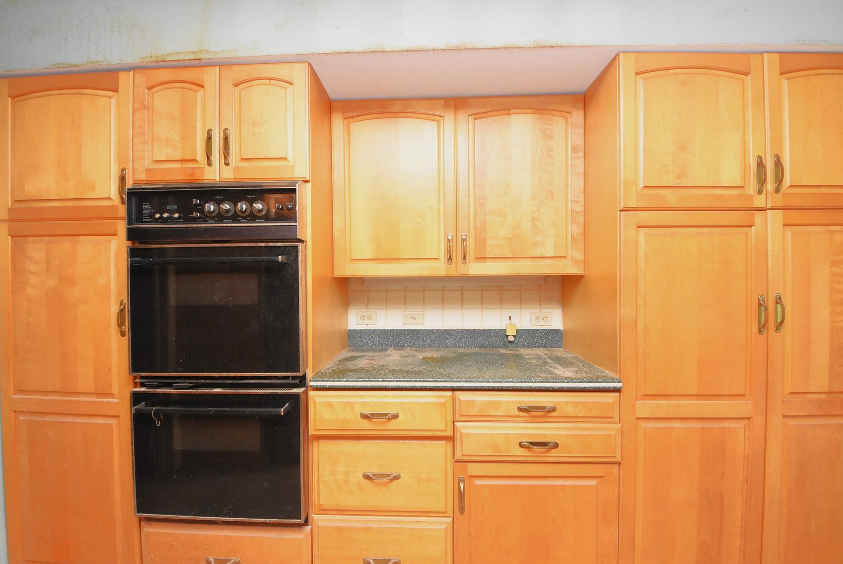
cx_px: 422
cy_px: 282
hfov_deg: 100.3
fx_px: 352
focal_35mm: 15
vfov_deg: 77.4
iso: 3200
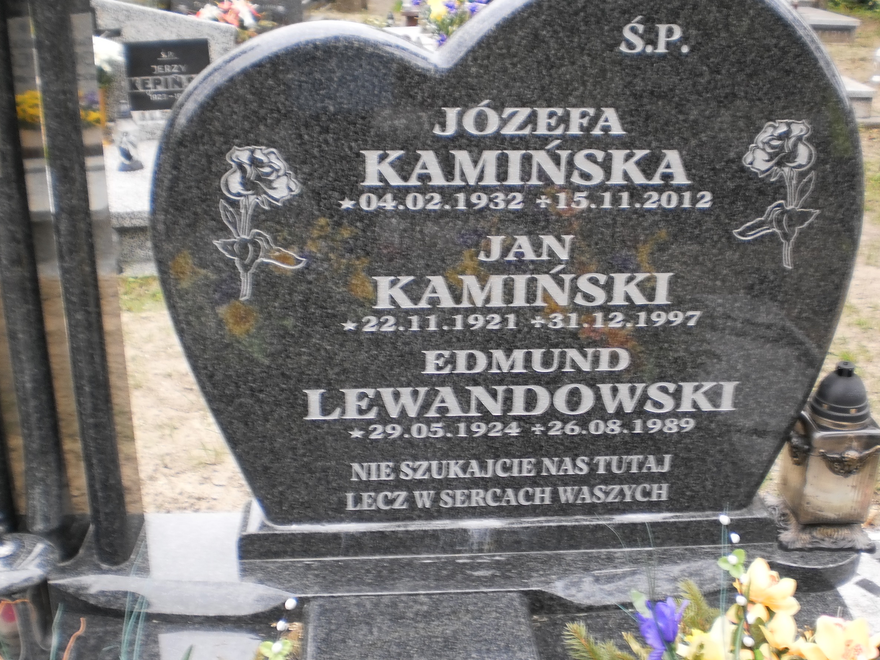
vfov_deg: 34.3
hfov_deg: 44.7
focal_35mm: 42
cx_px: 479
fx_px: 1068
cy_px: 279
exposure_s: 1/125
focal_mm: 6.3
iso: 100
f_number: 3.1
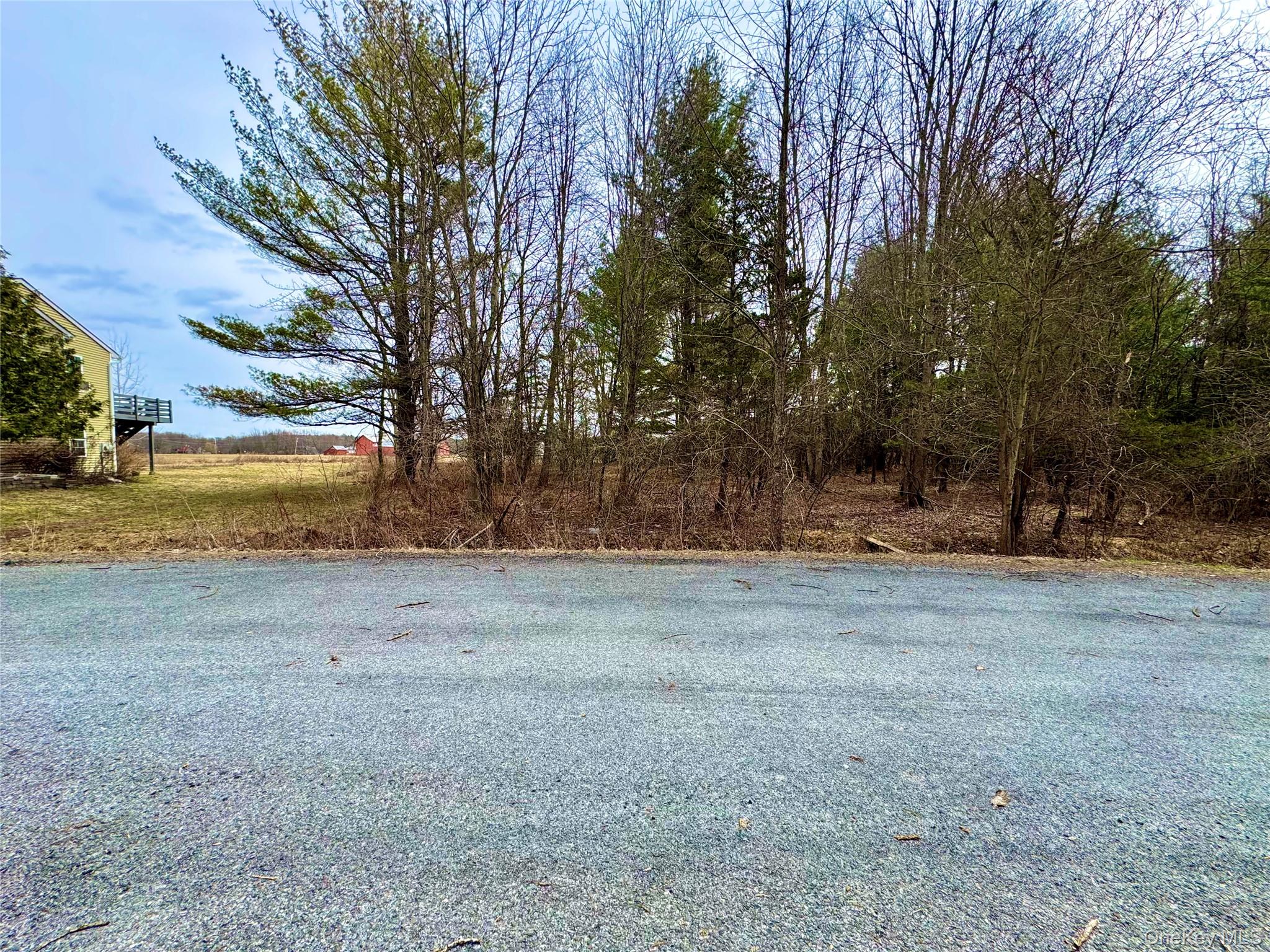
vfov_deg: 85.7
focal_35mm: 14
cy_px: 476
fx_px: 514
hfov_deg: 102.1
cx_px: 635
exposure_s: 1/681
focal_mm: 2.22
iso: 40
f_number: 2.2
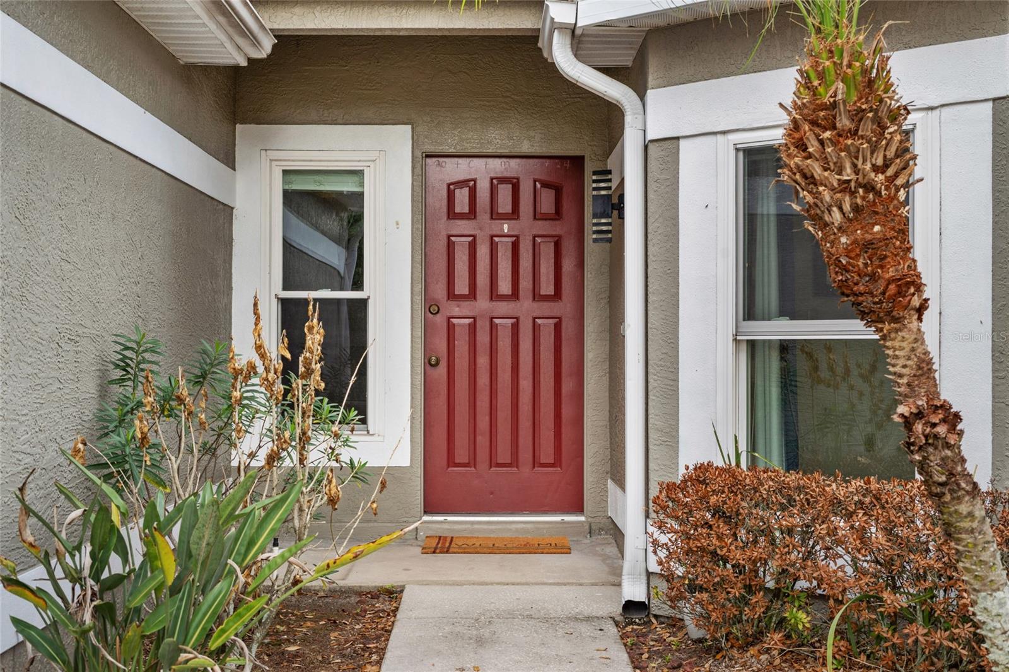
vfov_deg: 27.0
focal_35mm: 50
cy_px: 336
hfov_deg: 39.6
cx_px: 504
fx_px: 1401
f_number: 7.1
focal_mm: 50
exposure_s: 1/30
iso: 100
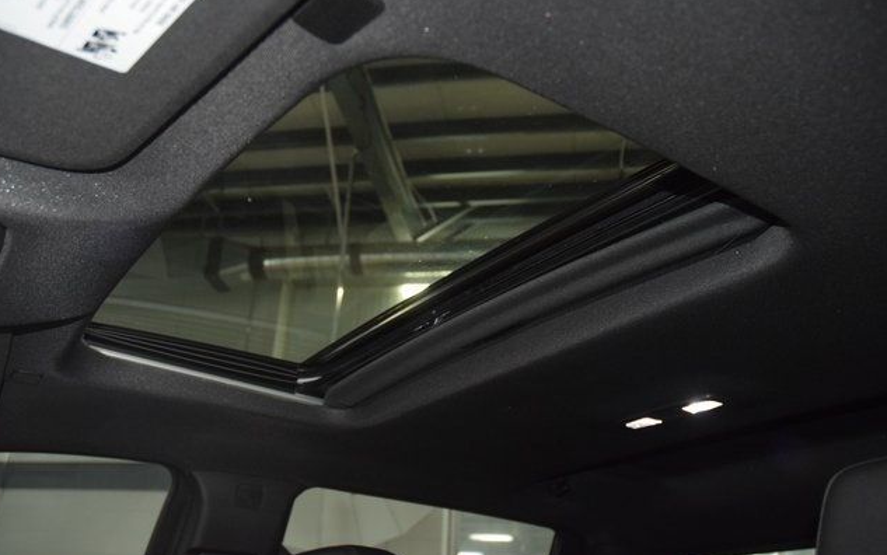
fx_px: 822
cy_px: 268
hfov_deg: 56.7
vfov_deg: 37.3
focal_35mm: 34
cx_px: 441
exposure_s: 1/50
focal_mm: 22
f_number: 3.5
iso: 2200
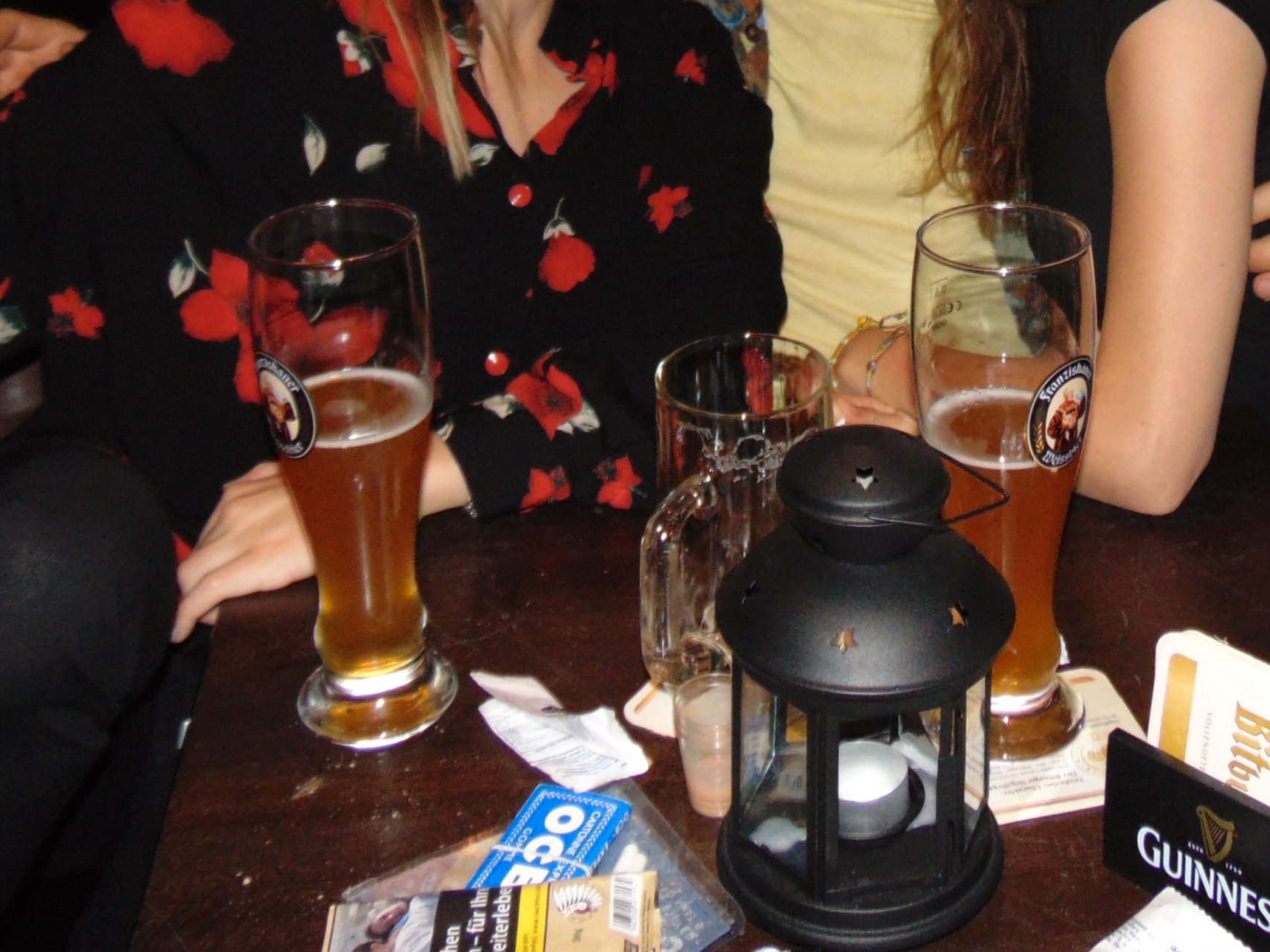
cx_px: 782
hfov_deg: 36.0
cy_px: -44
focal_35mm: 53
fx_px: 1945
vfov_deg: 25.8
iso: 200
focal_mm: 4.5
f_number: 3
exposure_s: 1/30
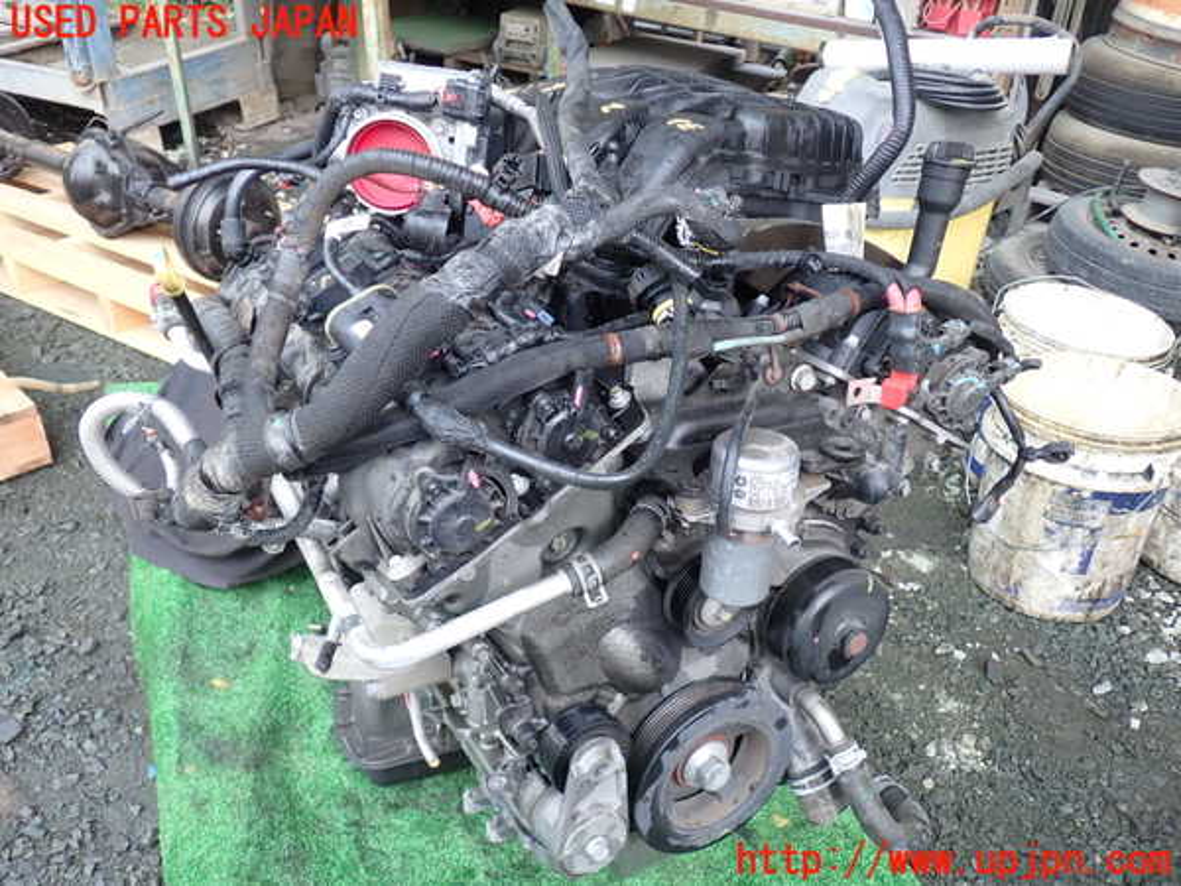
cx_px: 590
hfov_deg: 60.0
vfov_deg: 46.8
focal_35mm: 30
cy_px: 443
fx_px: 1024
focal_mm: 5.4
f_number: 2.3
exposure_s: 1/60
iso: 200
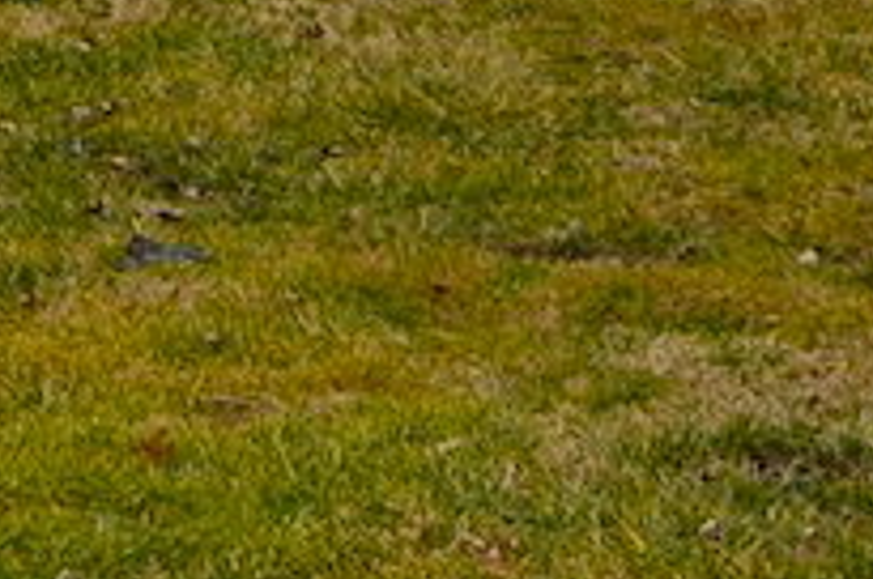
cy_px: -881
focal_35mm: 271
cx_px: -1320
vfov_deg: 4.9
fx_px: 6564
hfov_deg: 7.1
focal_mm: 29
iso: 180
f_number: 11
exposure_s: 1/125
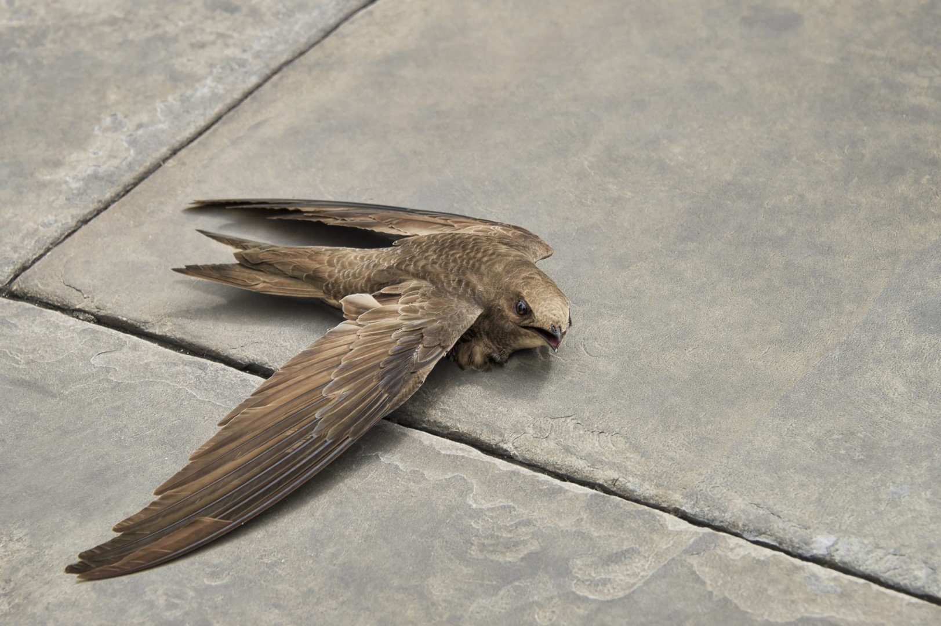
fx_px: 3030
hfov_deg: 17.7
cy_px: 313
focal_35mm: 116
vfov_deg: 11.8
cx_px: 470
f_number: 11
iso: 100
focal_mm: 116
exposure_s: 1/50
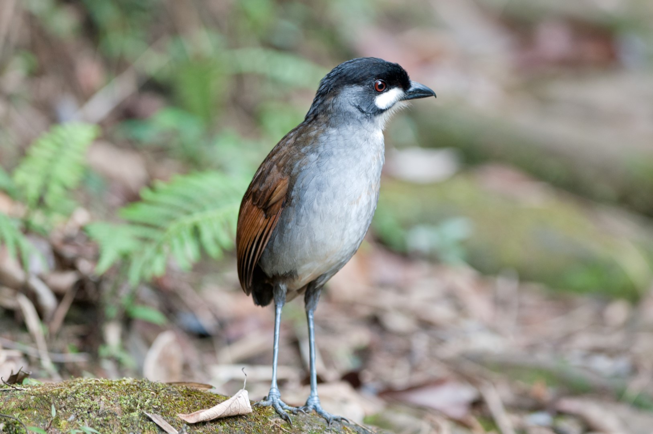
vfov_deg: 3.0
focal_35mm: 450
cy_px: 217
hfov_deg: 4.6
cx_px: 326
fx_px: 8153
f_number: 2.8
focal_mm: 300
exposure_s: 1/100
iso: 400
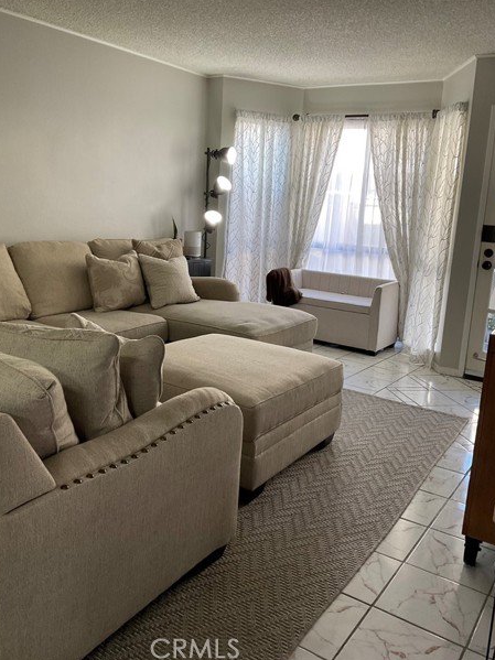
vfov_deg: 58.3
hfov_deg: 45.4
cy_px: 312
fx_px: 591
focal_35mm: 31
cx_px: 241
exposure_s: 1/60
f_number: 1.8
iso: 64
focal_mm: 3
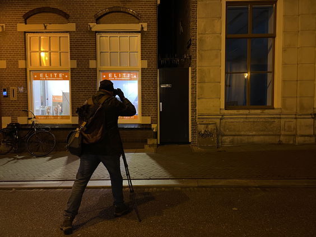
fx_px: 238
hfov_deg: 67.3
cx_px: 158
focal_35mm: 26
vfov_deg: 53.1
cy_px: 118
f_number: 1.6
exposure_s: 1/25
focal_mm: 4.2
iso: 1000
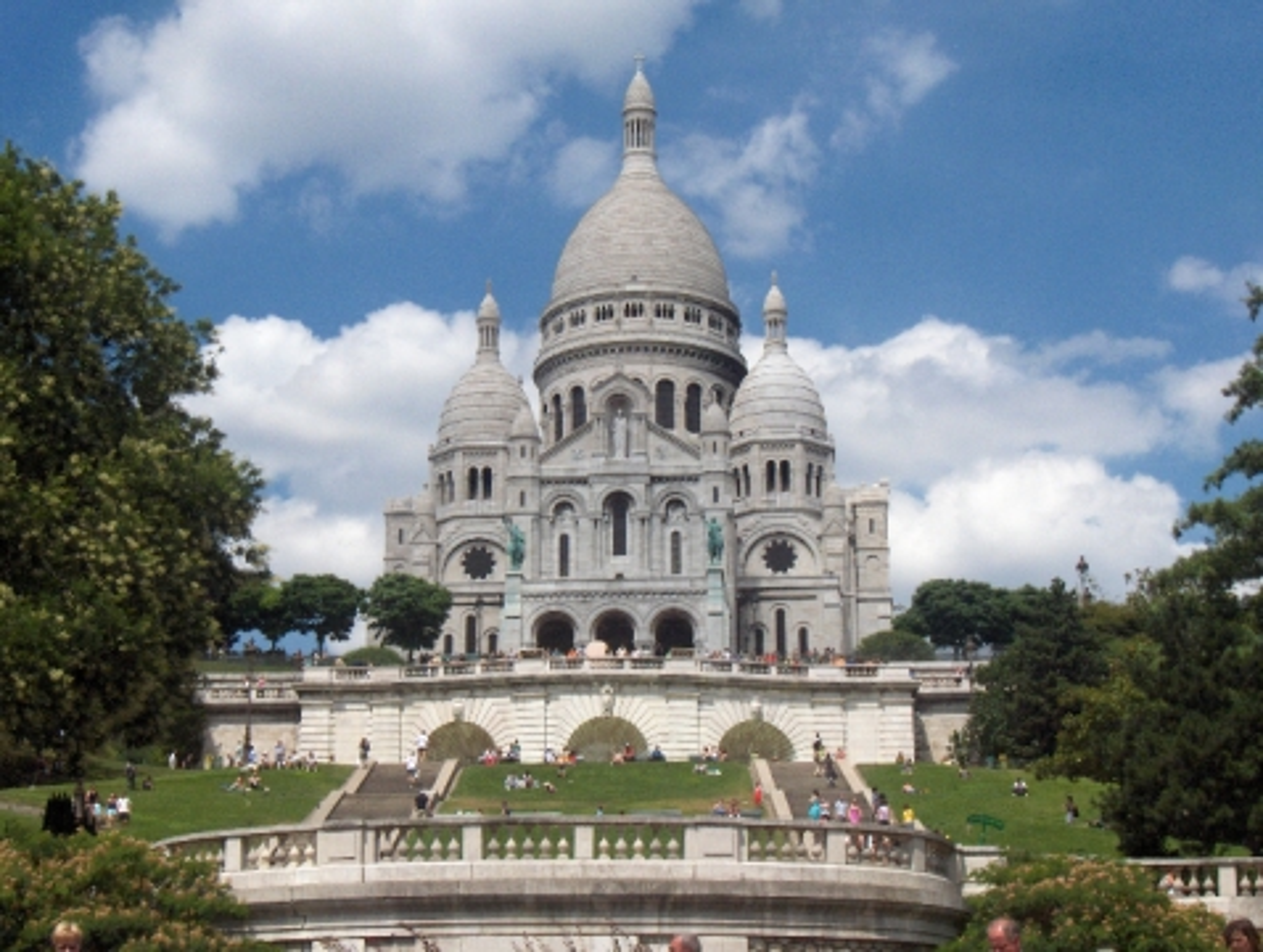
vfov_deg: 21.1
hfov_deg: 27.7
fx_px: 2558
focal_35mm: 70
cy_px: 476
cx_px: 632
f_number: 6
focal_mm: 14.3
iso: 100
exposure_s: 1/2083
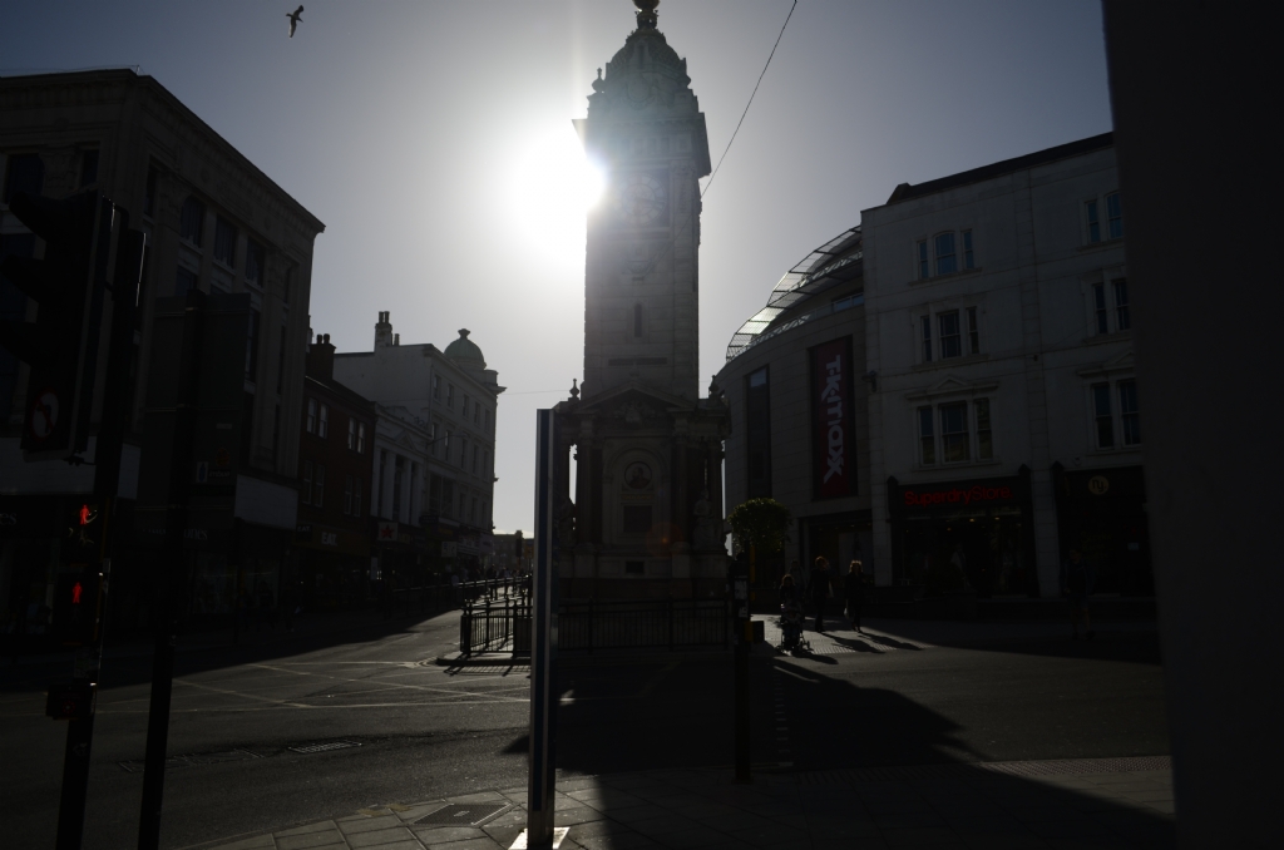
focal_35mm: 27
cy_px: 425
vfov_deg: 47.7
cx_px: 642
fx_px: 961
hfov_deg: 67.5
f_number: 3.5
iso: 100
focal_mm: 18
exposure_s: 1/6400
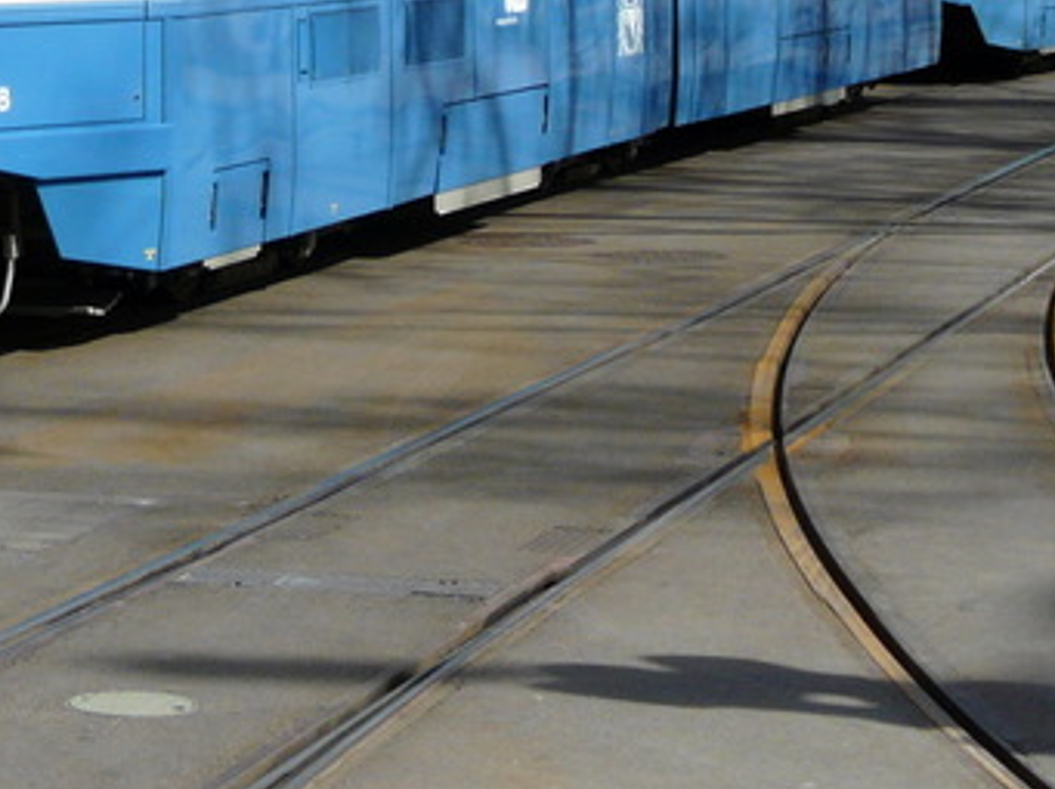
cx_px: 179
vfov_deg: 10.4
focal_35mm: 138
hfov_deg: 14.2
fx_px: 4201
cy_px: -325
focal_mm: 7.7
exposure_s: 1/400
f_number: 5.6
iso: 100
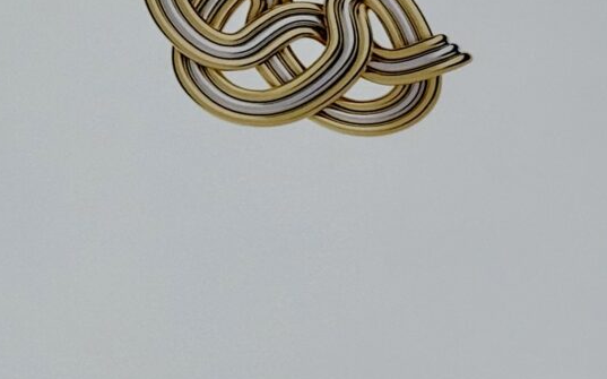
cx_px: -124
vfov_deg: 7.2
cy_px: 67
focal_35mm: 182
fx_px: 3009
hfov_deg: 11.3
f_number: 1.78
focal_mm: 6.76
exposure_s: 1/271
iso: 64
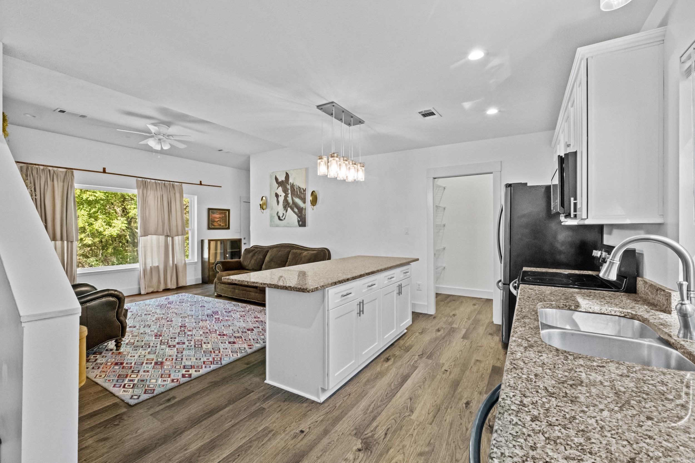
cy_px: 232
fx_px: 290
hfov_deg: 100.4
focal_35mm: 15
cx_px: 348
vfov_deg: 77.3
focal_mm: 10
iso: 1600
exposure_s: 1/5
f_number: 10
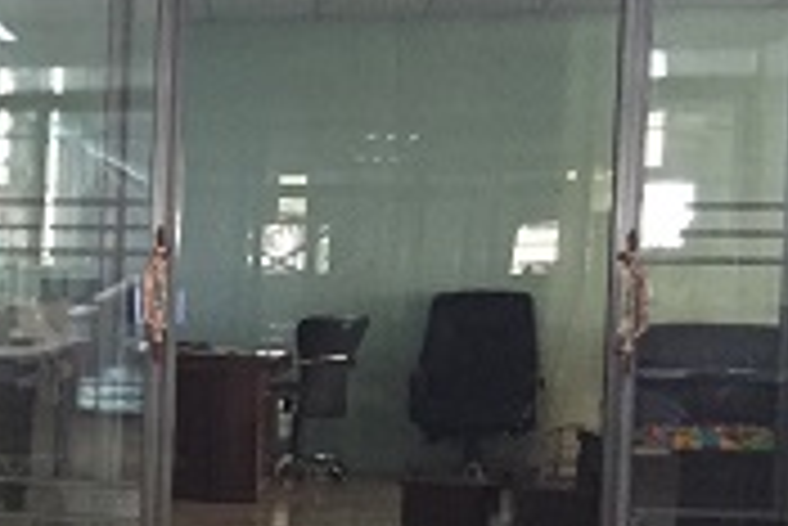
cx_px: -263
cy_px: 400
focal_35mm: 90
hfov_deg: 20.5
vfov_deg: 15.1
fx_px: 1972
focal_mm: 4.15
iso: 250
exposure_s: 1/17
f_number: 2.2
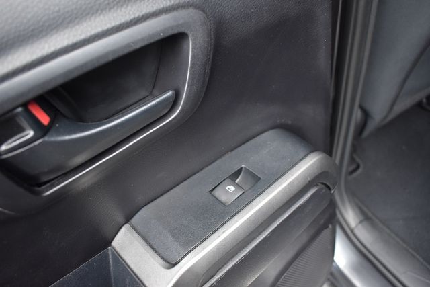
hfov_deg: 67.4
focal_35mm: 27
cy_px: 144
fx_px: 323
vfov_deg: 48.0
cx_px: 215
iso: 800
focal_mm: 18
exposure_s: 1/200
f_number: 3.5
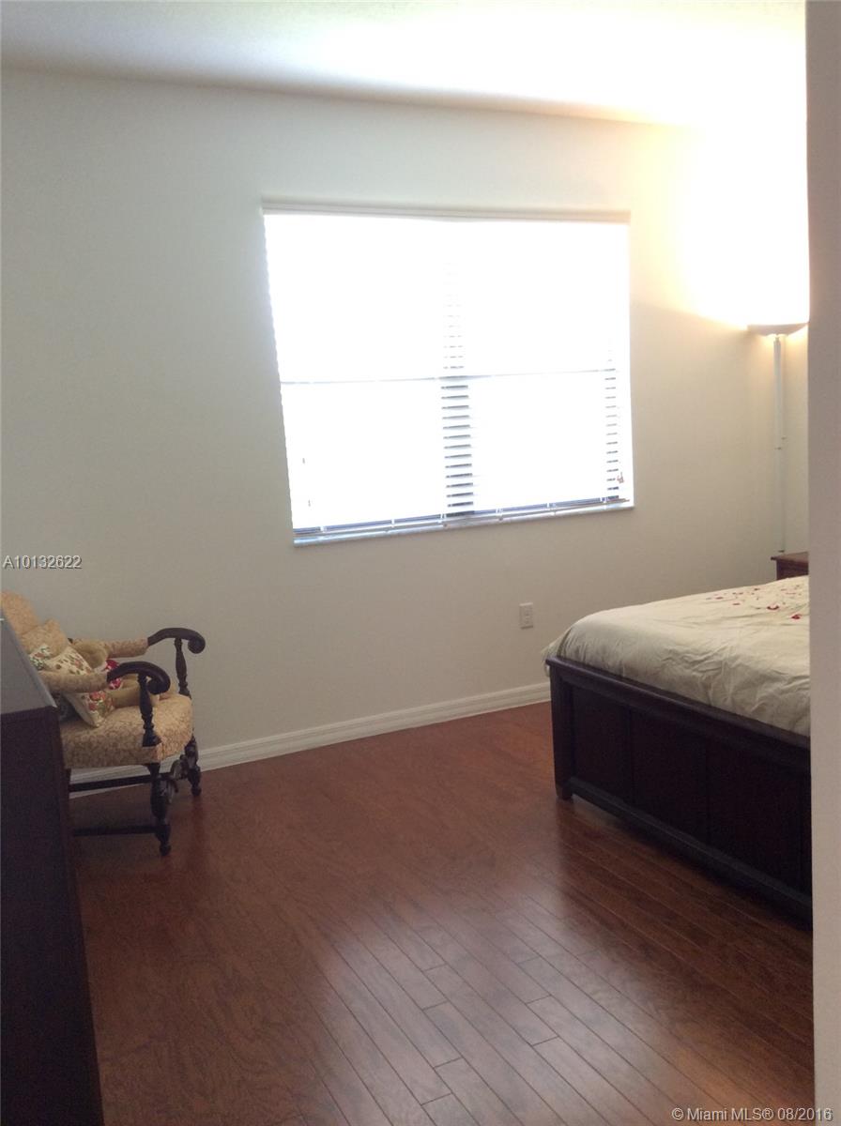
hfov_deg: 42.8
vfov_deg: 55.4
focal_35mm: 33
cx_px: 420
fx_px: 1072
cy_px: 563
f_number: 2.4
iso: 100
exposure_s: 1/24
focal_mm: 3.3
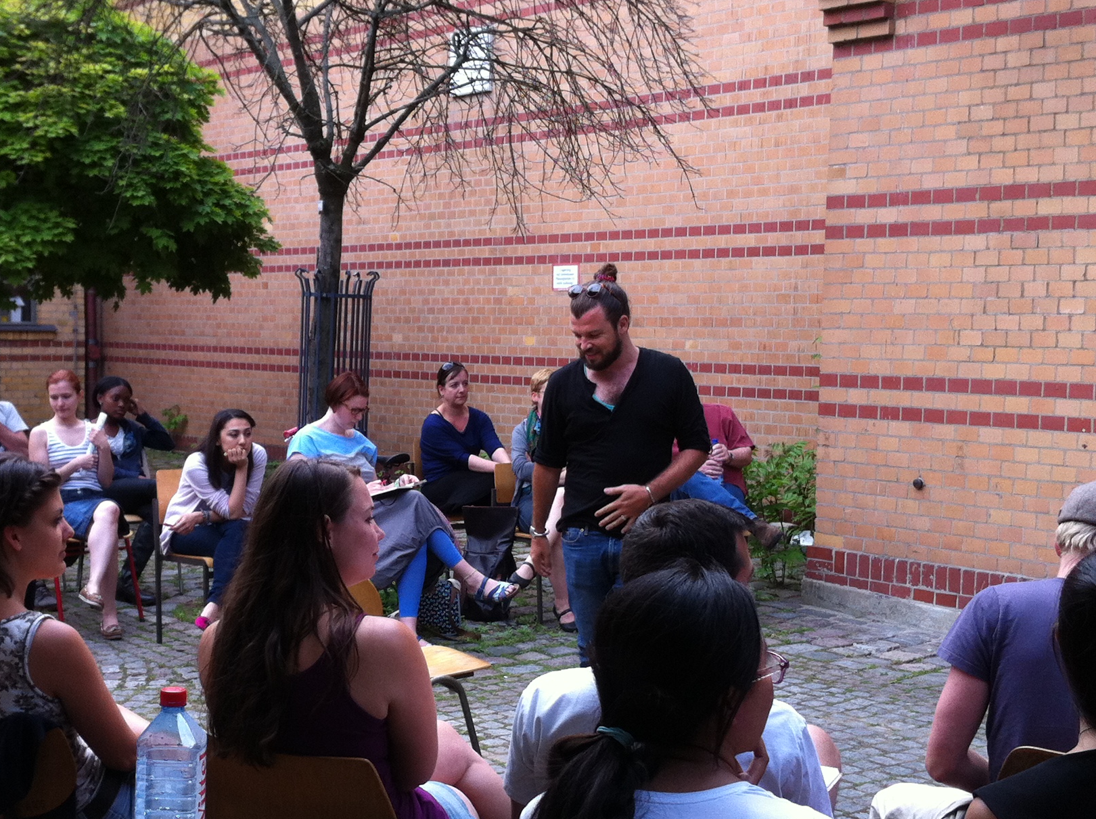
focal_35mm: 56
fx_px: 1770
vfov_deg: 26.0
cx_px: 402
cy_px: 481
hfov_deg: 34.2
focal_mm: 3.85
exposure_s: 1/120
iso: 80
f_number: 2.8
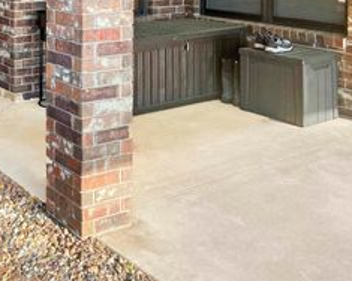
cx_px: -1
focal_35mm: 54
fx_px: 563
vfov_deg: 27.8
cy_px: 81
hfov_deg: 32.0
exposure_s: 1/1000
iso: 50
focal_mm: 5.7
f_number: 1.5
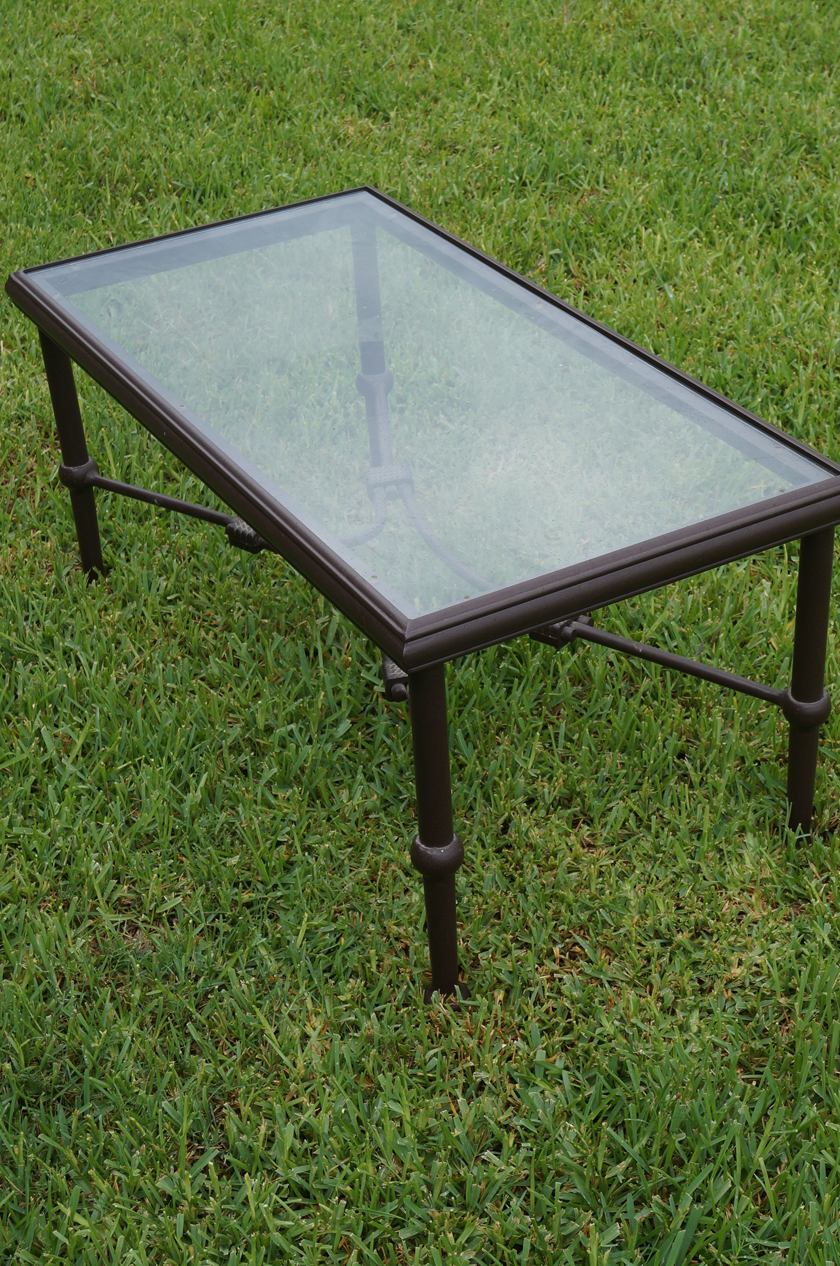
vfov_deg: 34.2
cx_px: 422
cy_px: 563
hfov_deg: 23.1
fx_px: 2057
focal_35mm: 59
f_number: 8
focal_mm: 35
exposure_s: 1/200
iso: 100
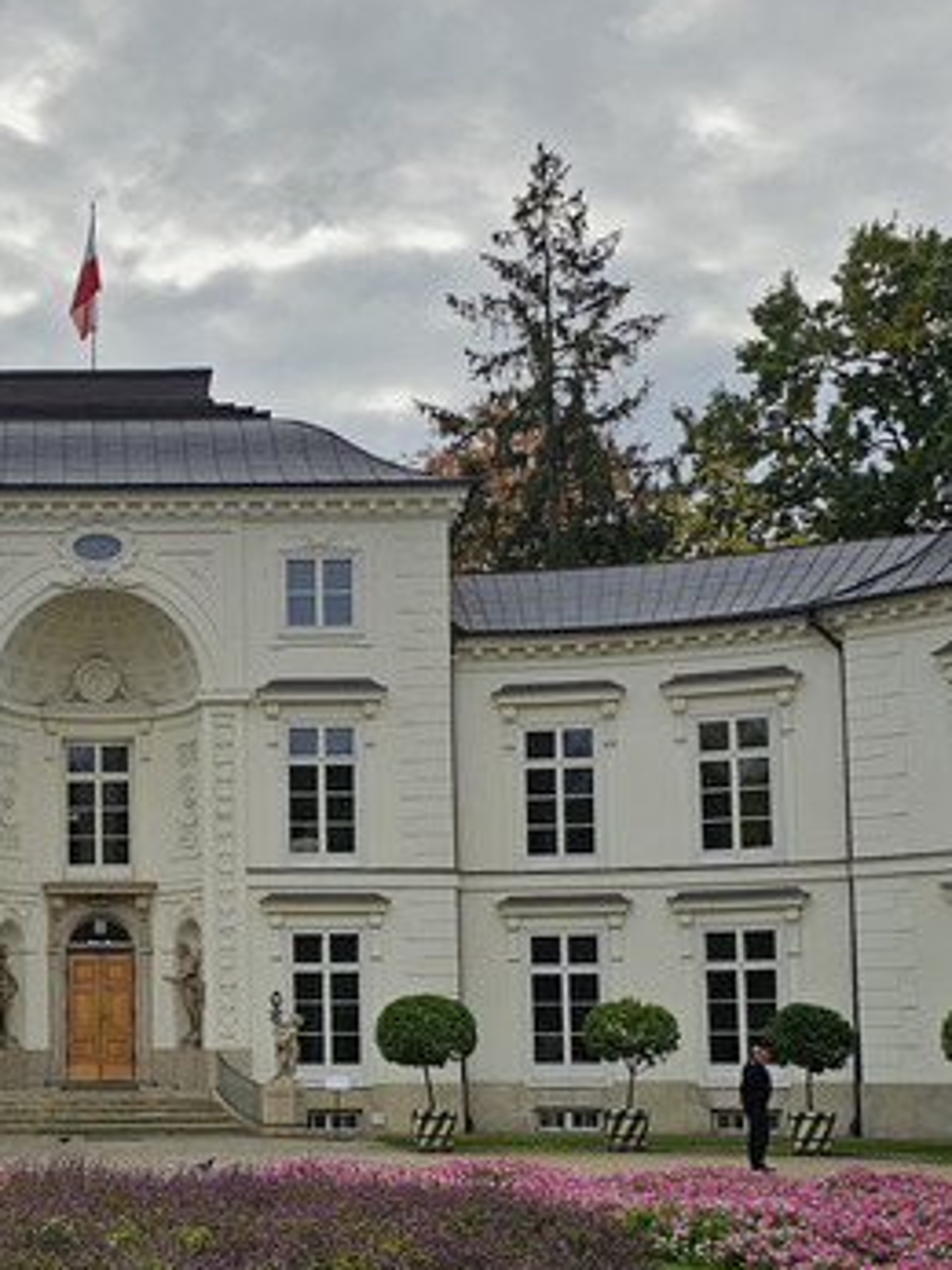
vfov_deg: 35.7
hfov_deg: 26.6
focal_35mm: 53
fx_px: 1945
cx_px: 103
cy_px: 875
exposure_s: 1/827
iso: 10
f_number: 1.7
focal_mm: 6.3
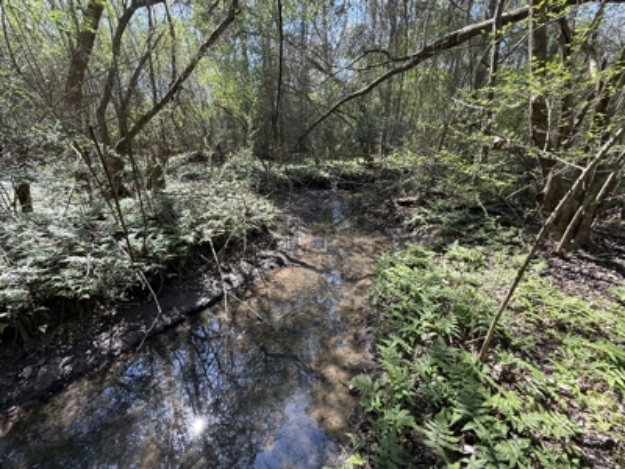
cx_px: 312
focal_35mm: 14
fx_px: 253
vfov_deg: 85.7
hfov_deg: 102.1
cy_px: 234
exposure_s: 1/207
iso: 50
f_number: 2.2
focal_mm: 2.22
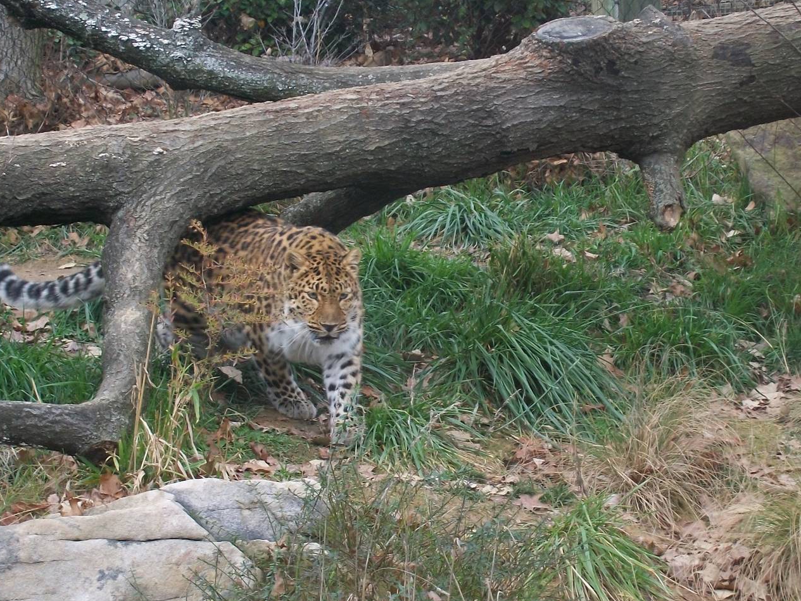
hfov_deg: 17.9
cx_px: 389
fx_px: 2546
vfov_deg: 13.5
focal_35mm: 110
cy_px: 308
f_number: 4.3
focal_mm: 14.3
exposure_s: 1/100
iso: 80
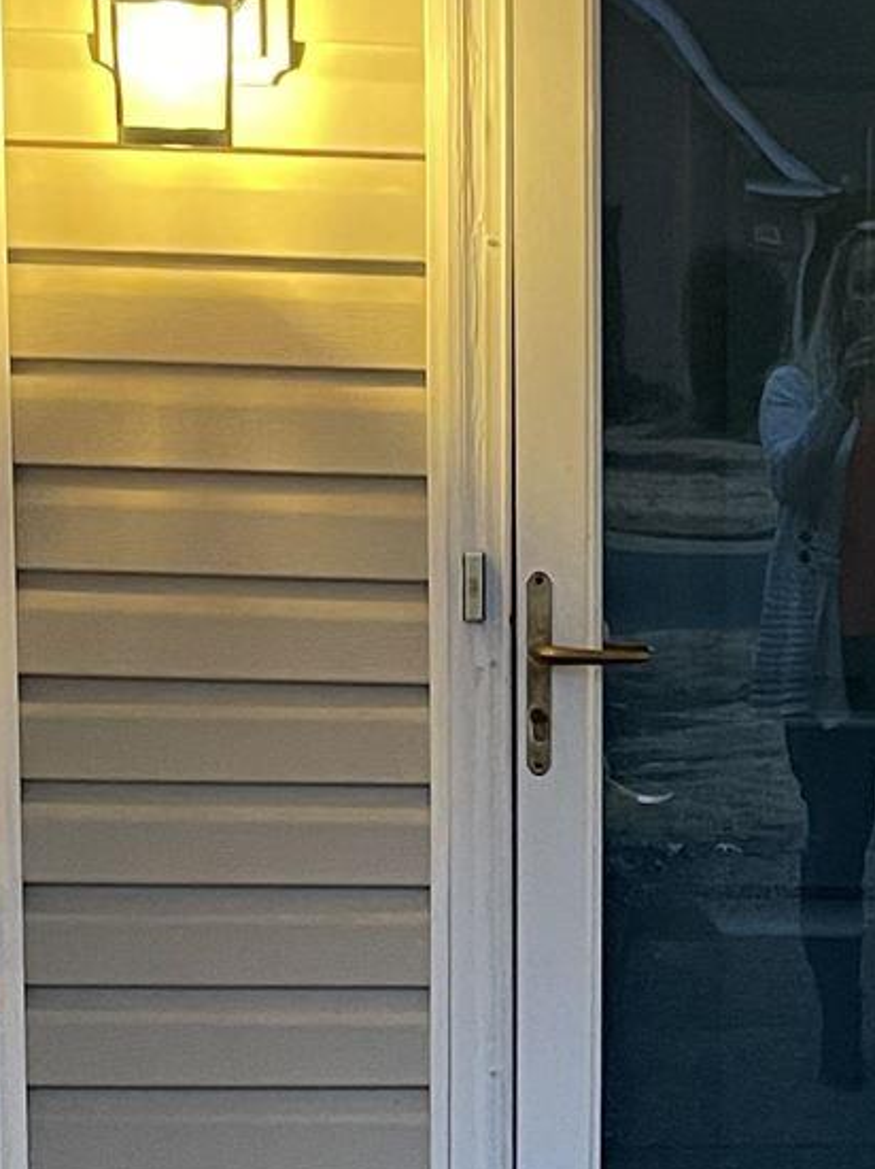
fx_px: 3676
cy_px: 944
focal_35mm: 109
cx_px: 1066
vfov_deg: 17.9
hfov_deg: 13.2
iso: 400
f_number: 1.6
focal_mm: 4.2
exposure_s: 1/60
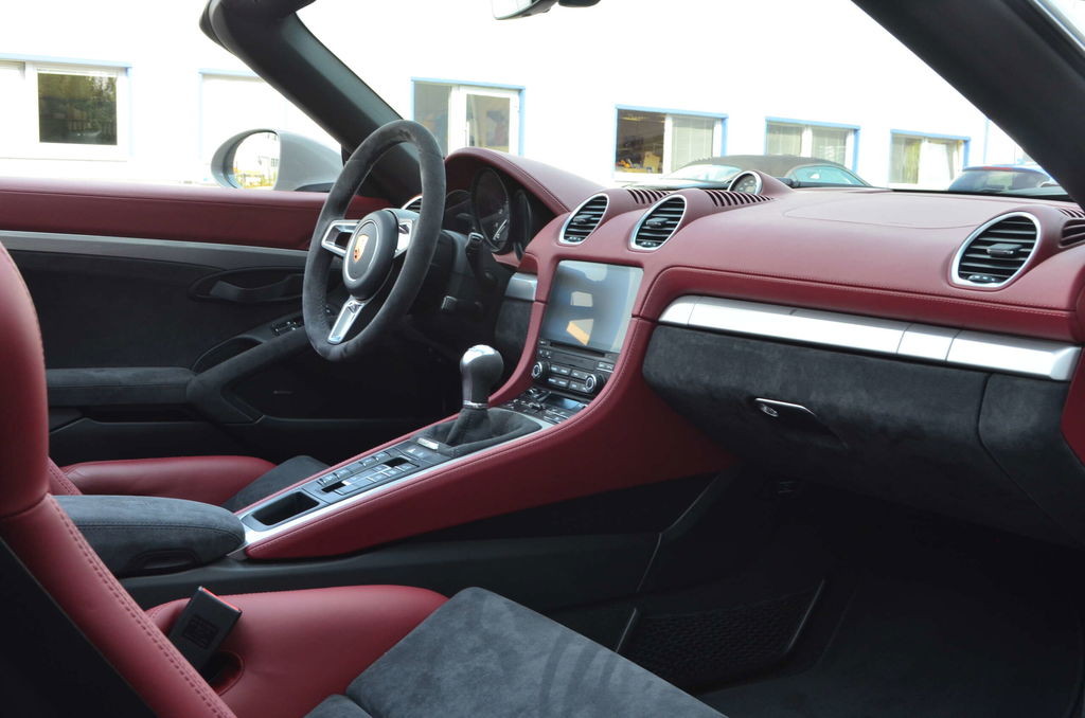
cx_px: 542
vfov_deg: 34.1
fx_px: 1173
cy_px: 359
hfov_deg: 49.6
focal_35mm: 39
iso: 400
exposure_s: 1/30
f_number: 9
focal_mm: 26
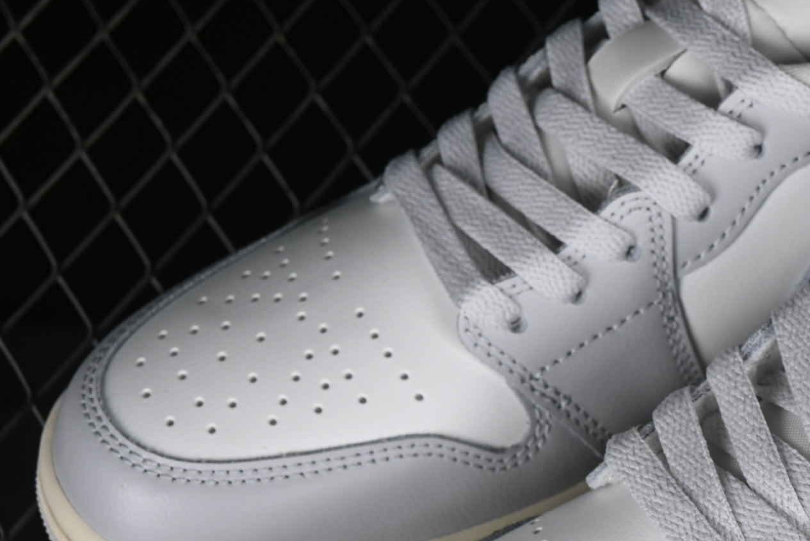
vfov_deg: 8.3
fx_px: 3713
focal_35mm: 165
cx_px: 779
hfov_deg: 12.3
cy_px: 388
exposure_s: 1/160
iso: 160
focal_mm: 50
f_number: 8
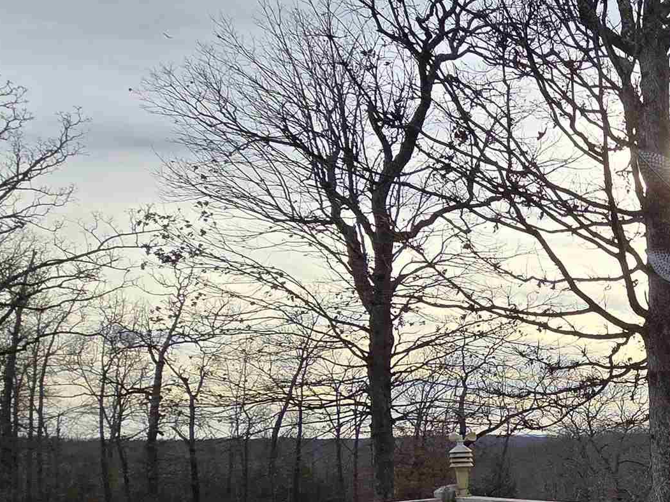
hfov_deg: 34.9
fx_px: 735
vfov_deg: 35.1
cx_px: 863
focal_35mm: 38
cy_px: 468
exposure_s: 1/2359
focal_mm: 2.2
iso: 50
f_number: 2.2
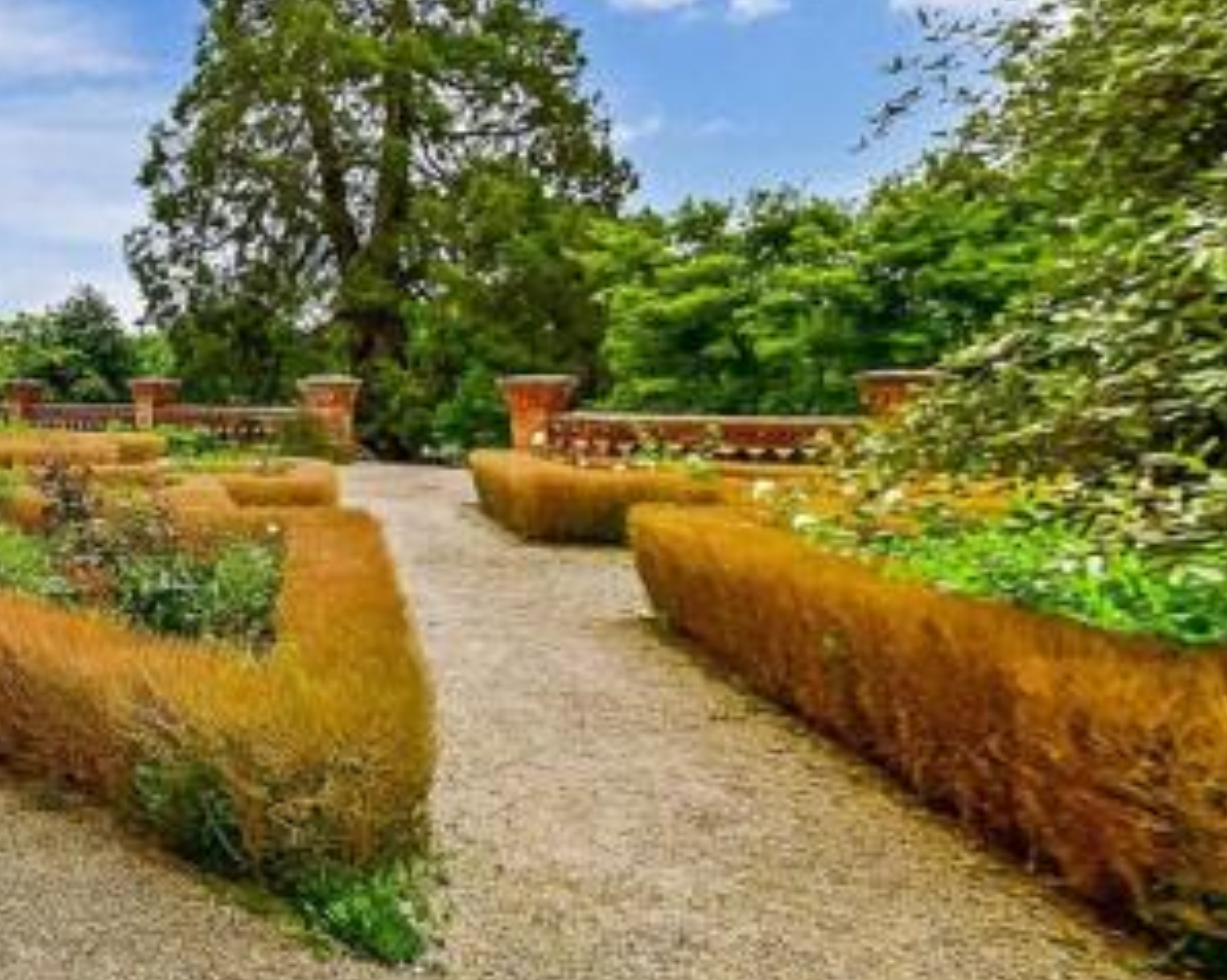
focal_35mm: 31
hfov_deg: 44.6
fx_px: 1125
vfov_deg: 46.5
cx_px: -101
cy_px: 344
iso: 160
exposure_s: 1/400
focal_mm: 10
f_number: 8
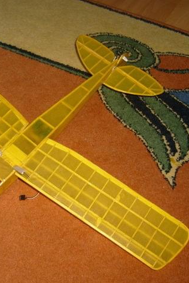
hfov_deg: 27.0
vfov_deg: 40.4
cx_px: 40
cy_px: 142
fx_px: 386
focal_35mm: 49
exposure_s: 1/45
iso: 100
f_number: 2.8
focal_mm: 5.8
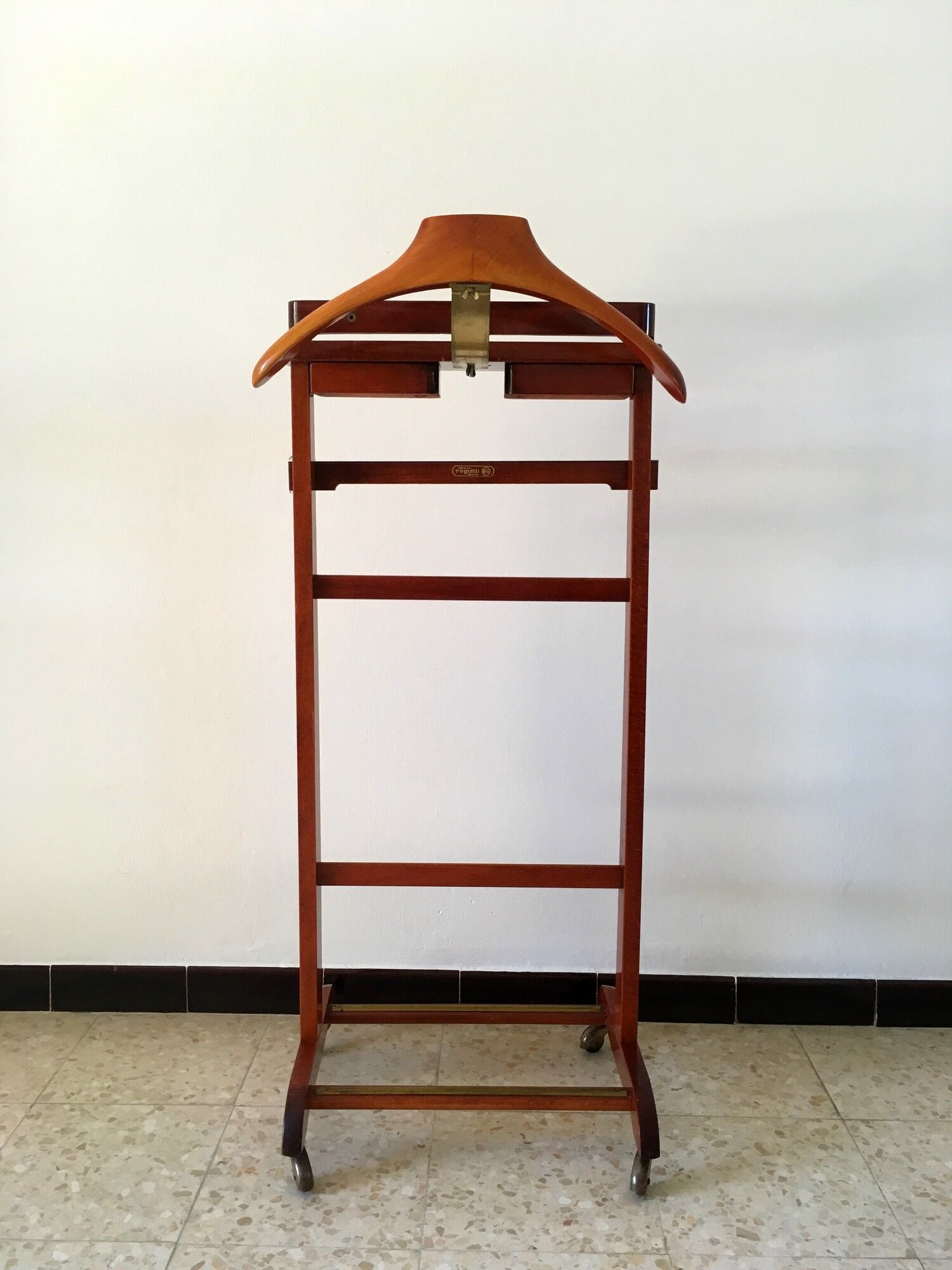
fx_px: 1063
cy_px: 635
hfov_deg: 48.2
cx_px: 476
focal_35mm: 29
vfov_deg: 61.7
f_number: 2.2
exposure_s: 1/33
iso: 50
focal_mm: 4.15
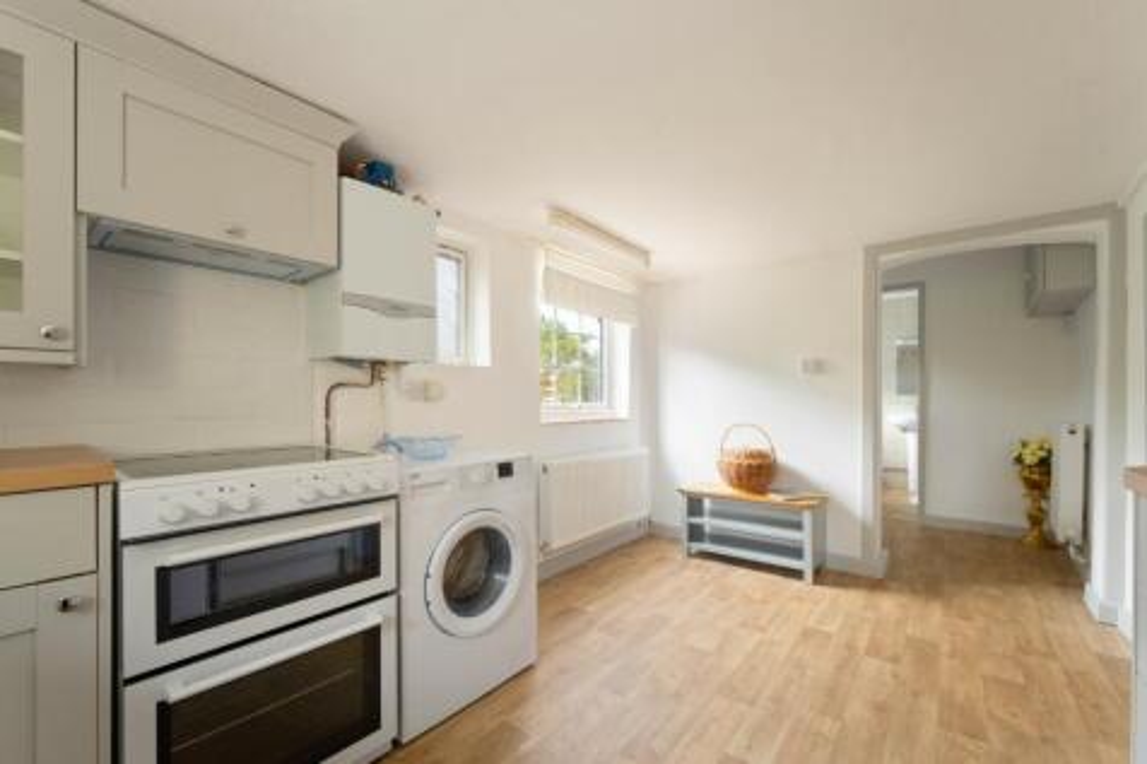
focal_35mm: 14
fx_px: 446
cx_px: 574
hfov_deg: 104.3
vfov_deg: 81.2
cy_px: 382
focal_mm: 14
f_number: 10
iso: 125
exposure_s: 1/4
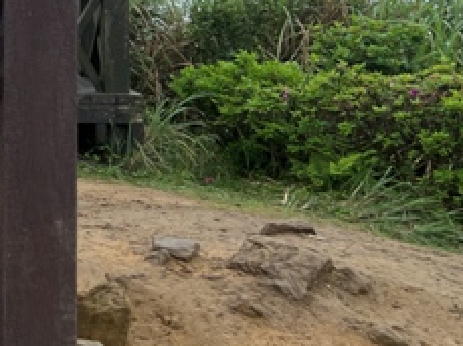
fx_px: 1215
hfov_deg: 18.0
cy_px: -49
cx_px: -319
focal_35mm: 91
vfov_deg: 15.7
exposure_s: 1/1295
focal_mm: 5.7
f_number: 1.5
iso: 50
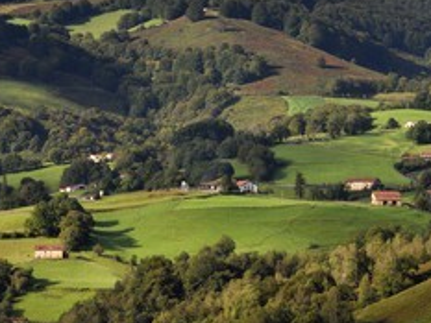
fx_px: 2803
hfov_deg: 8.8
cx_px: 211
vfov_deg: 6.6
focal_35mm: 225
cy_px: 98
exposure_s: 1/250
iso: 400
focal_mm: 130
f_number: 16
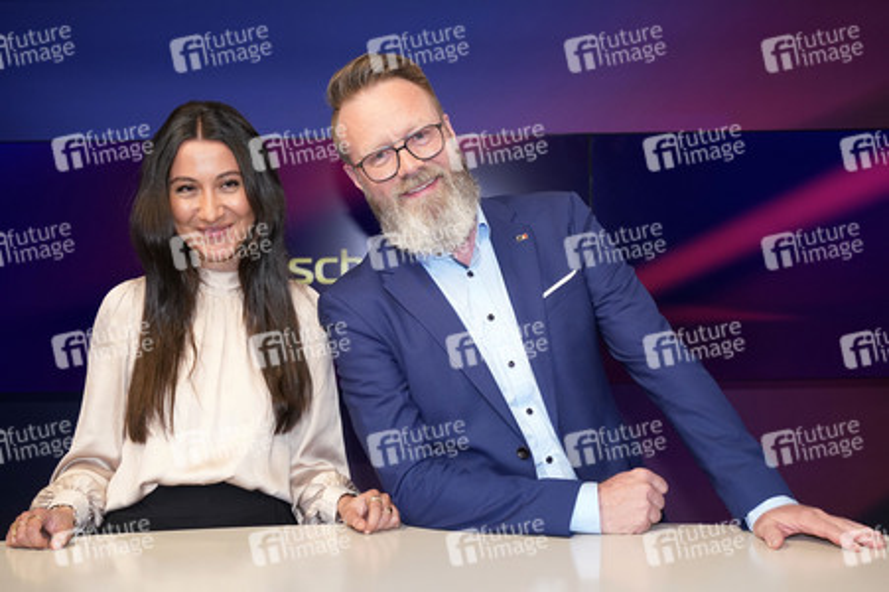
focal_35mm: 43
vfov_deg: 31.1
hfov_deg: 45.5
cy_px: 296
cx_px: 444
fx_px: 1061
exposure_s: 1/160
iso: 2000
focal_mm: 43
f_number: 5
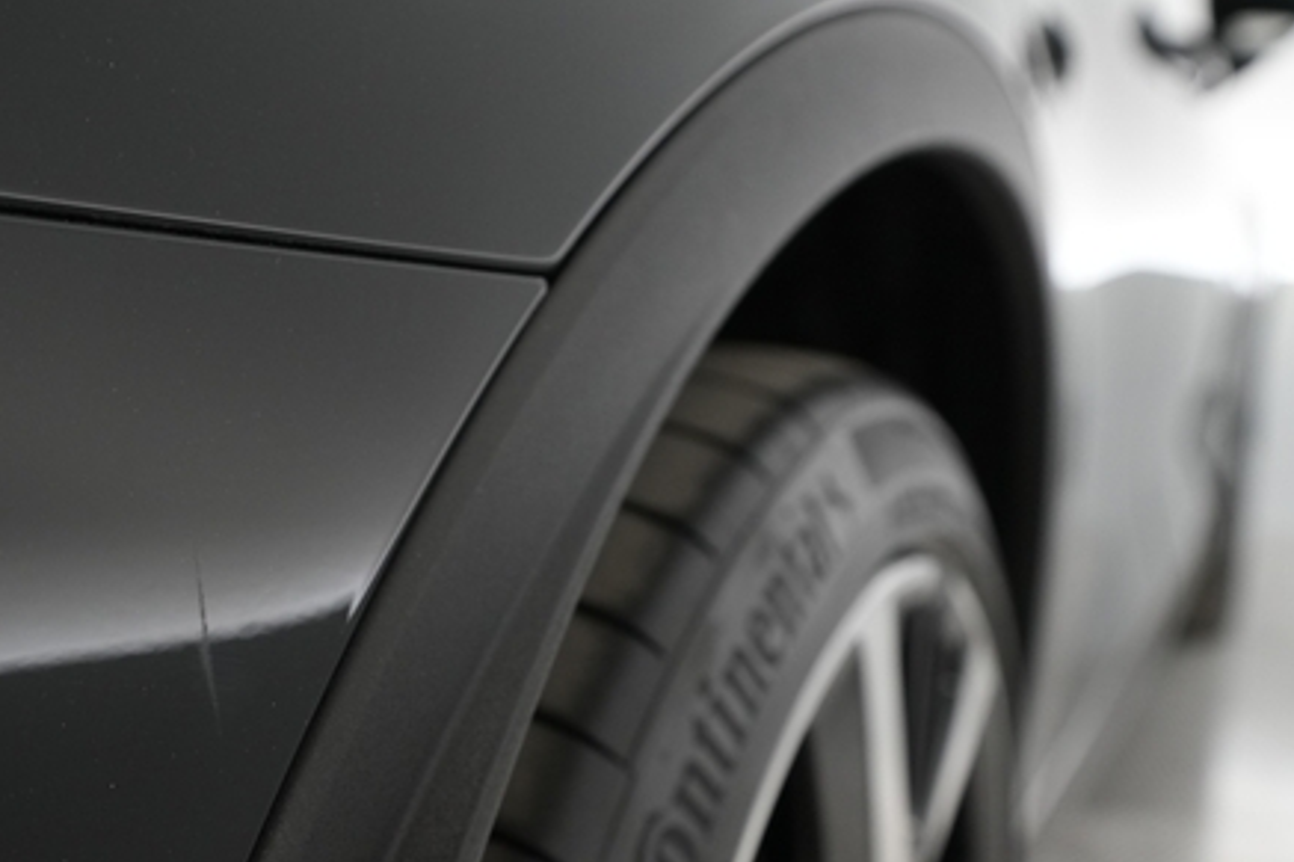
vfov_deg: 32.3
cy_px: 581
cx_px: 495
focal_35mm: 41
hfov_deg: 47.0
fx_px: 1473
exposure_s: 1/100
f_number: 4.5
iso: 2500
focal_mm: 28
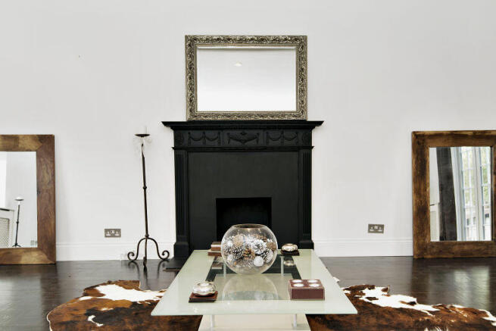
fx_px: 427
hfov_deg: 60.3
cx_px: 248
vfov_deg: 42.3
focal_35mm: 31
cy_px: 166
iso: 560
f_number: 4
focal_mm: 31
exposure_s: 1/30
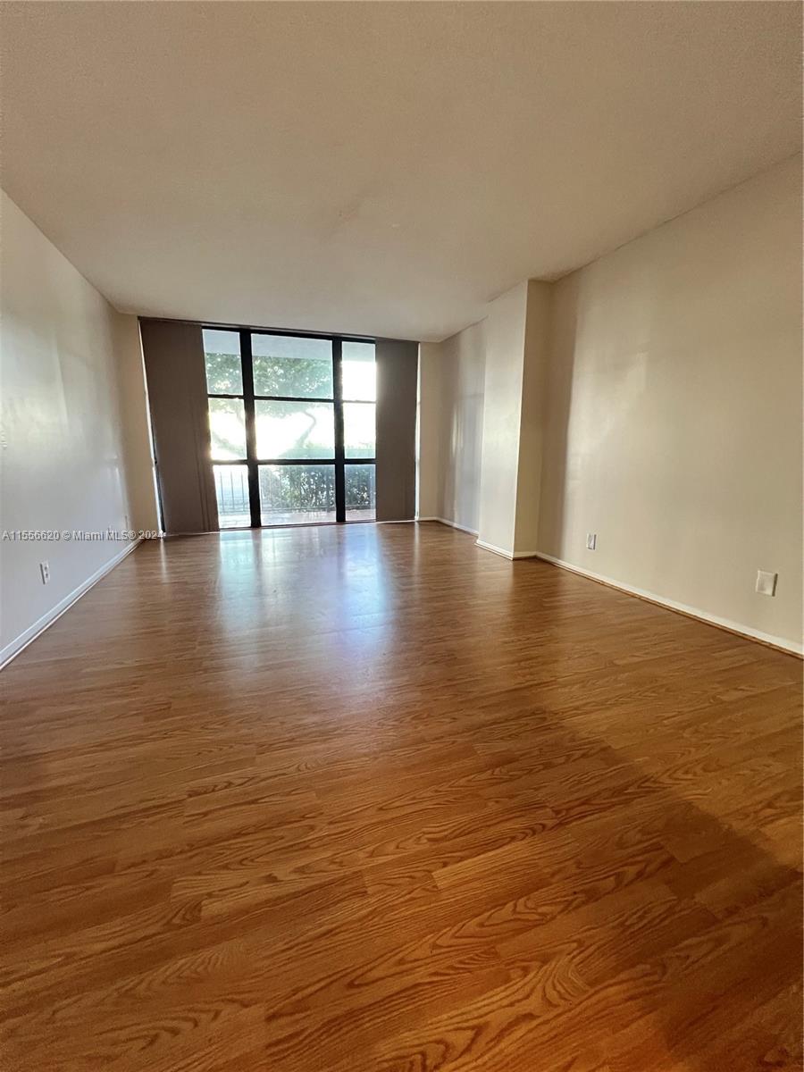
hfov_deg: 89.9
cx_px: 402
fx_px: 403
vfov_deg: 106.2
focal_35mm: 13
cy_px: 536
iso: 1000
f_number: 1.8
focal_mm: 1.57
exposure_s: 1/60
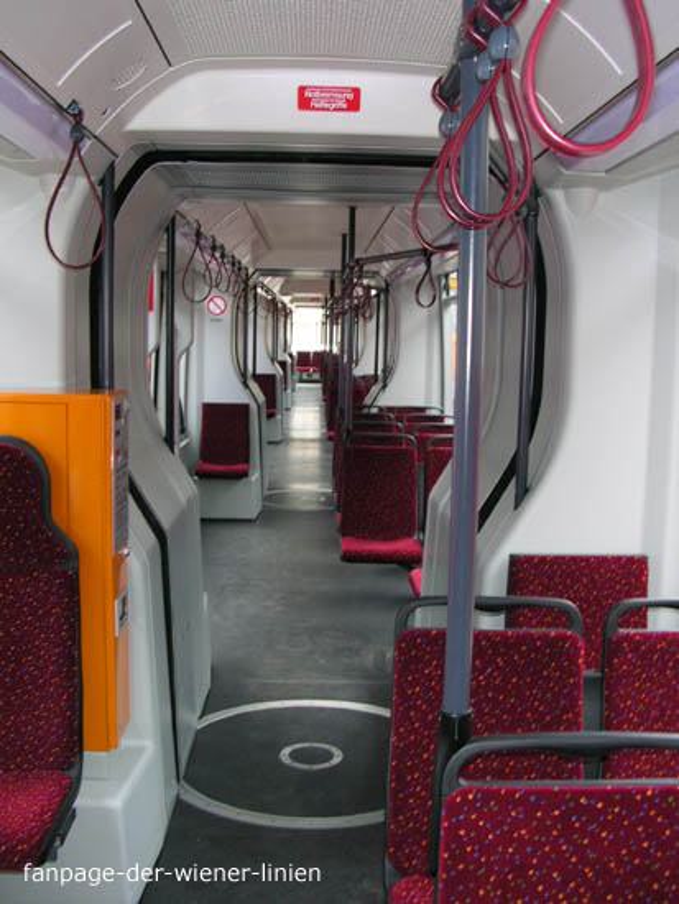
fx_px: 967
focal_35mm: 37
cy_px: 452
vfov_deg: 50.1
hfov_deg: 38.7
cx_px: 340
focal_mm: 5.6
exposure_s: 1/30
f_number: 2.7
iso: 100
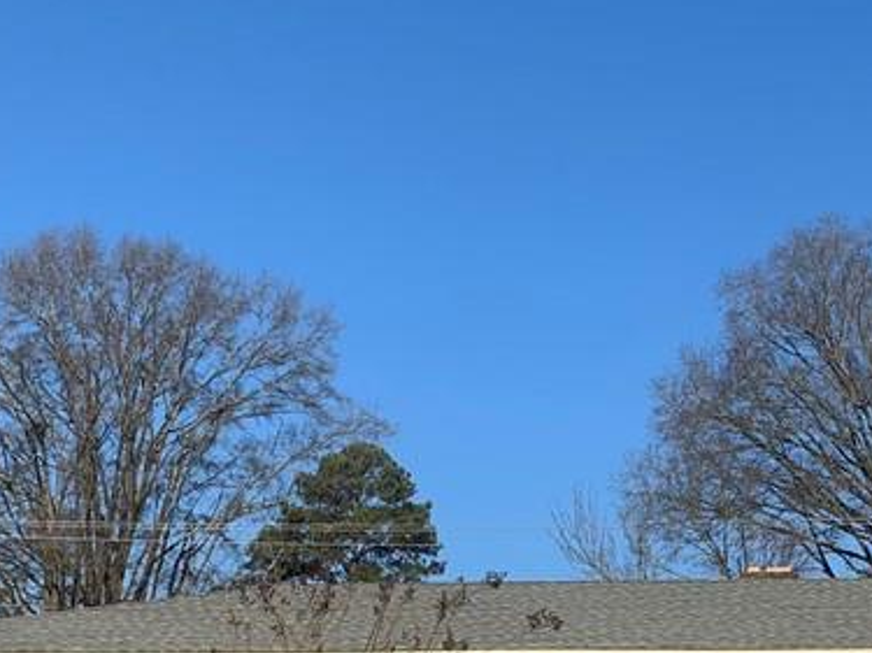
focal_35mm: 71
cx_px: 905
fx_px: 1788
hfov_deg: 25.8
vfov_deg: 20.6
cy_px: 435
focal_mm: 4.25
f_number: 1.8
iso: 25
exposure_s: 1/2114
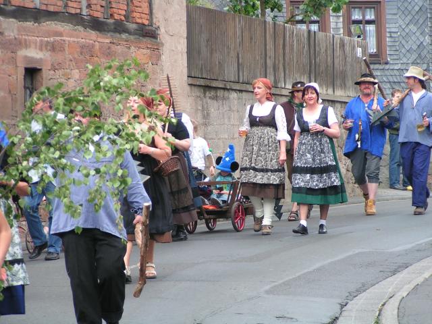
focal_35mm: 216
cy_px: 162
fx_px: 2696
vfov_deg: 6.9
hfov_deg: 9.2
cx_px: 216
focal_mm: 33
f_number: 3.5
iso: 80
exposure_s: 1/320
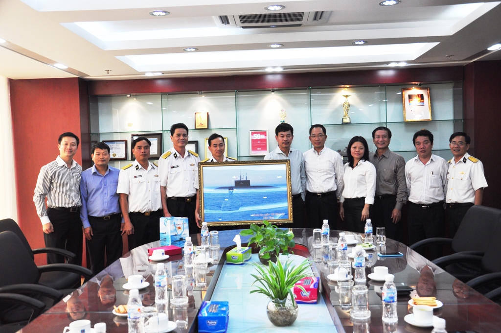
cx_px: 250
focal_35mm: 38
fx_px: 521
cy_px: 166
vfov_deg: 35.4
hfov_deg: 51.3
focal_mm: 25
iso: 400
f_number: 5
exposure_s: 1/100
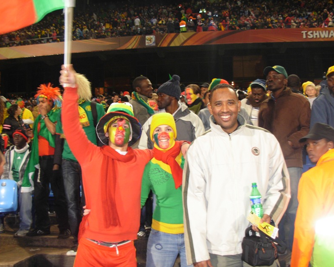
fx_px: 396
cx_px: 164
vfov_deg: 37.4
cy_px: 133
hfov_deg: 45.8
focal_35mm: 40
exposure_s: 1/46.5
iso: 163
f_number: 2.9
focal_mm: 6.3
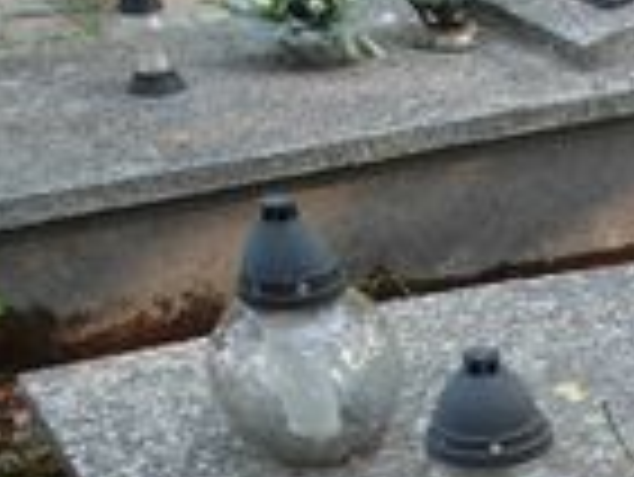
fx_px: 1998
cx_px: 1093
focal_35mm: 109
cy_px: 760
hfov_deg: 15.7
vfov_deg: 12.8
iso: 100
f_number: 3.4
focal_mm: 5.2
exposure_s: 1/45
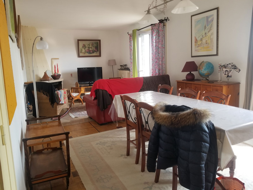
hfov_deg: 67.3
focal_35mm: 26
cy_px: 95
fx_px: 190
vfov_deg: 53.1
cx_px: 126
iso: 160
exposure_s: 1/120
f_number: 1.7
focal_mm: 4.25
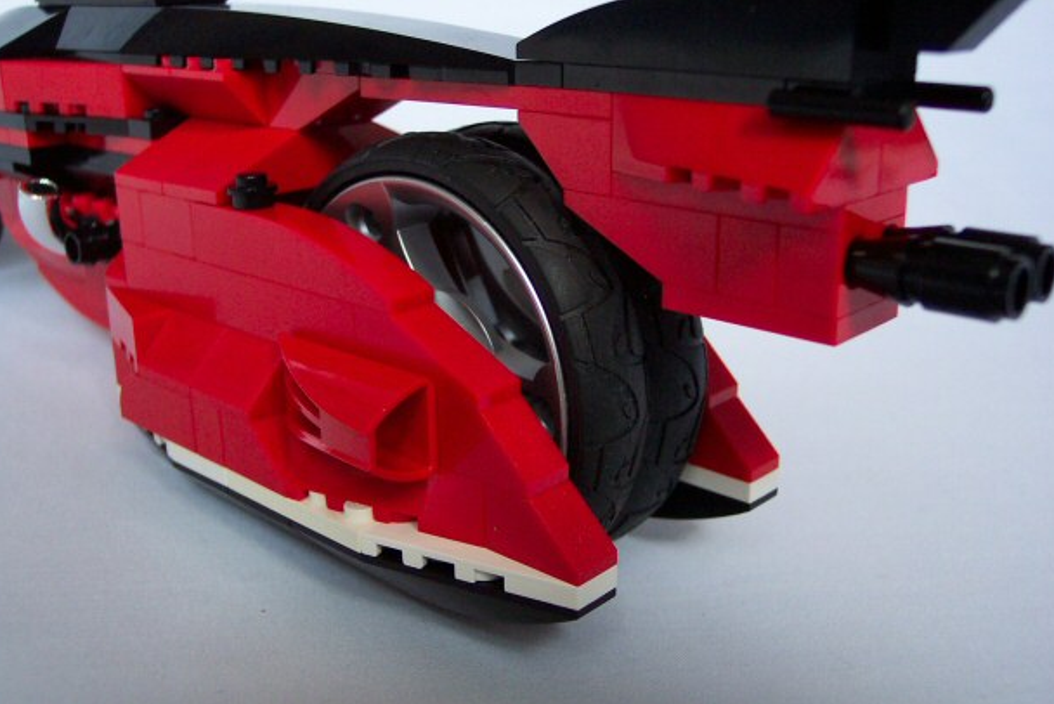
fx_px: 1172
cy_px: 341
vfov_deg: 33.4
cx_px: 522
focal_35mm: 40
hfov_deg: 48.4
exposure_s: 1/30
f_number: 2.8
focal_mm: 8
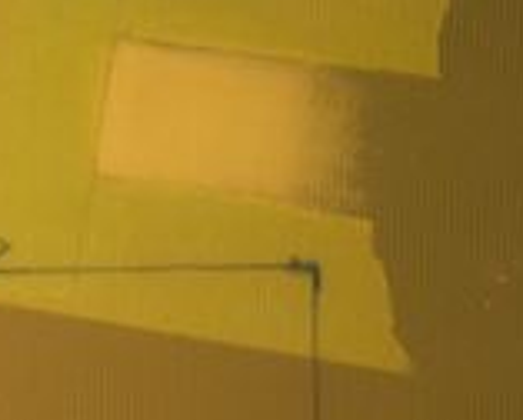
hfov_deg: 10.2
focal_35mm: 189
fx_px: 2929
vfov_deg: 8.2
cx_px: 276
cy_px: 193
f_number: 2.8
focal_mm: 7.8
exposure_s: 1/25.5
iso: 64
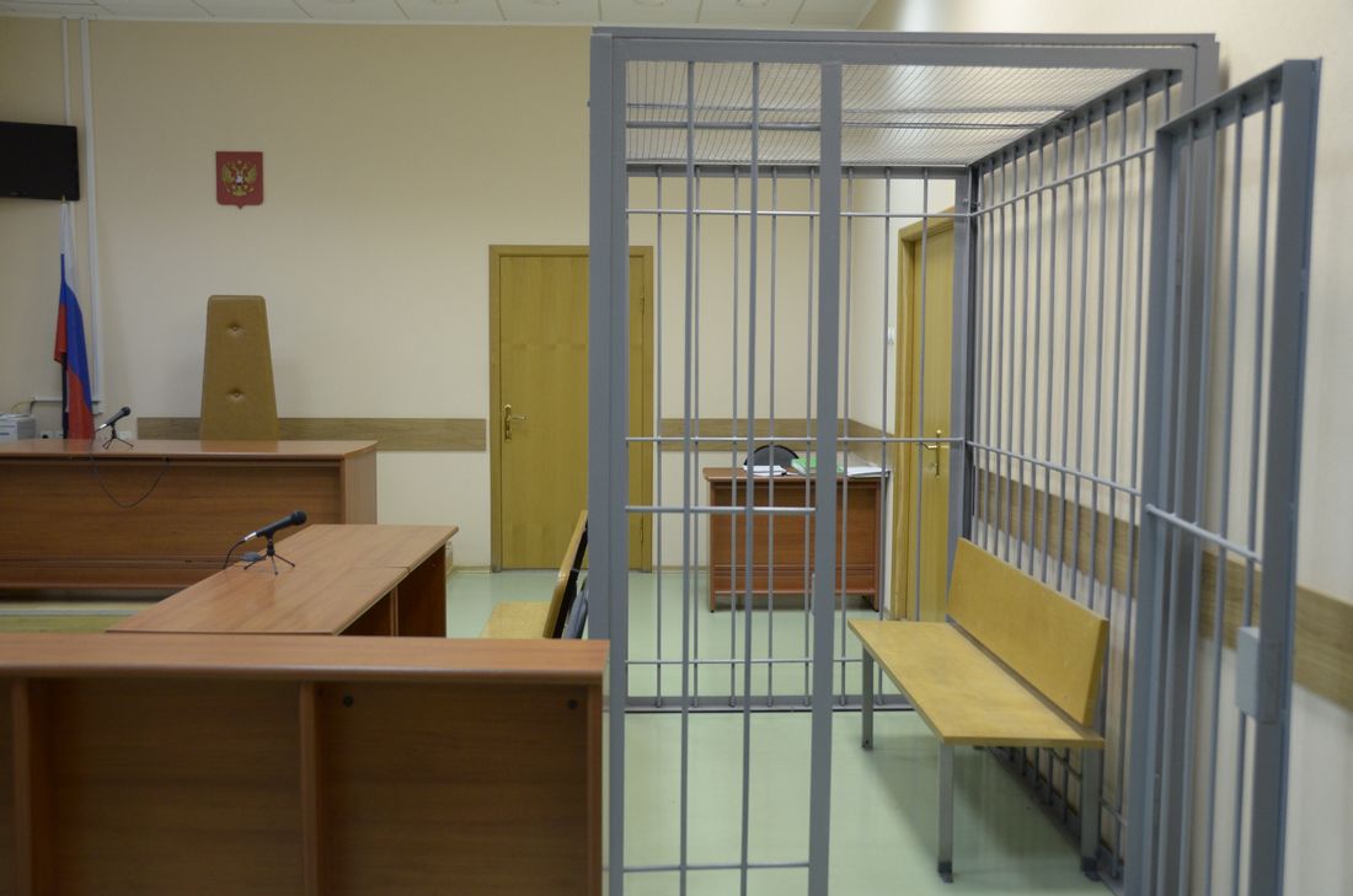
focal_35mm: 36
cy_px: 448
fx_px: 1350
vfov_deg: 36.7
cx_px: 676
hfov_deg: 53.2
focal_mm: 24
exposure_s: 1/100
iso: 1250
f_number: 3.8
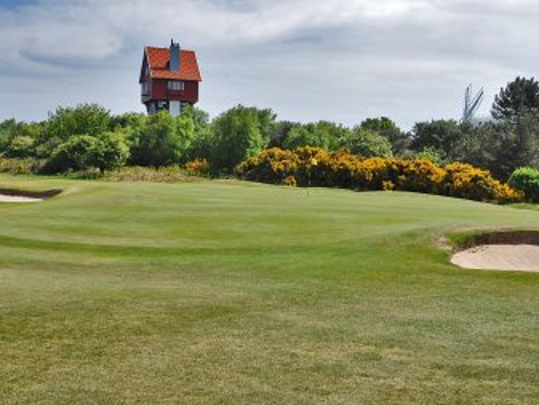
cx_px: 293
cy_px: 170
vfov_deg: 35.1
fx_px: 639
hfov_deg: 45.7
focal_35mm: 41
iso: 200
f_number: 9
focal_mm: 24
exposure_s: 1/400
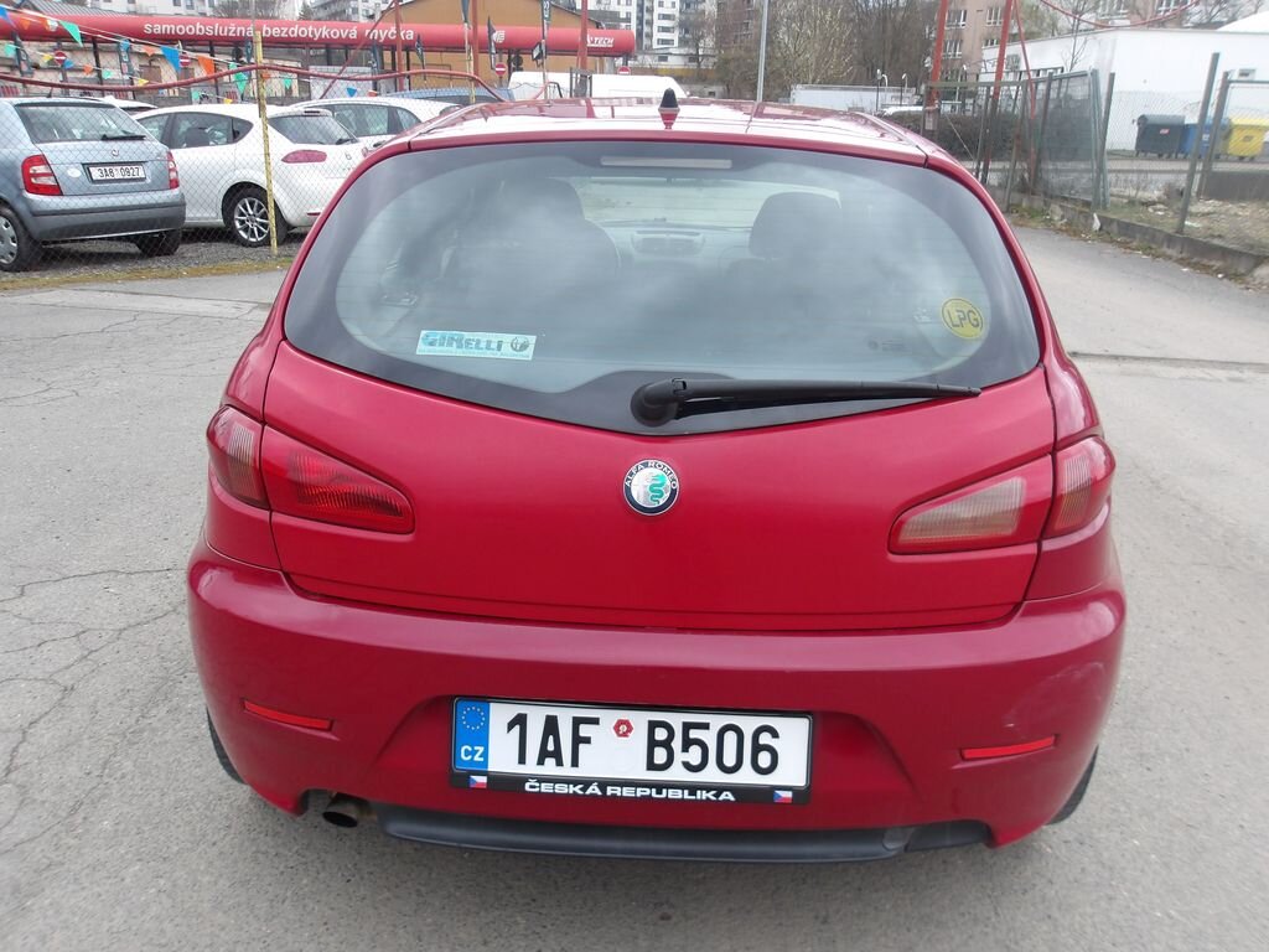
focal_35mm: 27
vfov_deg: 51.4
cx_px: 634
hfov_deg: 65.3
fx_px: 990
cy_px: 476
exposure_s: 1/317
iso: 100
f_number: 3
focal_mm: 4.9
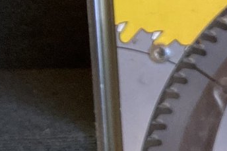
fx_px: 895
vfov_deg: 9.5
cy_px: 168
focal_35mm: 142
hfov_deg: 12.6
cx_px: 458
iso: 40
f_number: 2.4
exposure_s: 1/100
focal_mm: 3.3
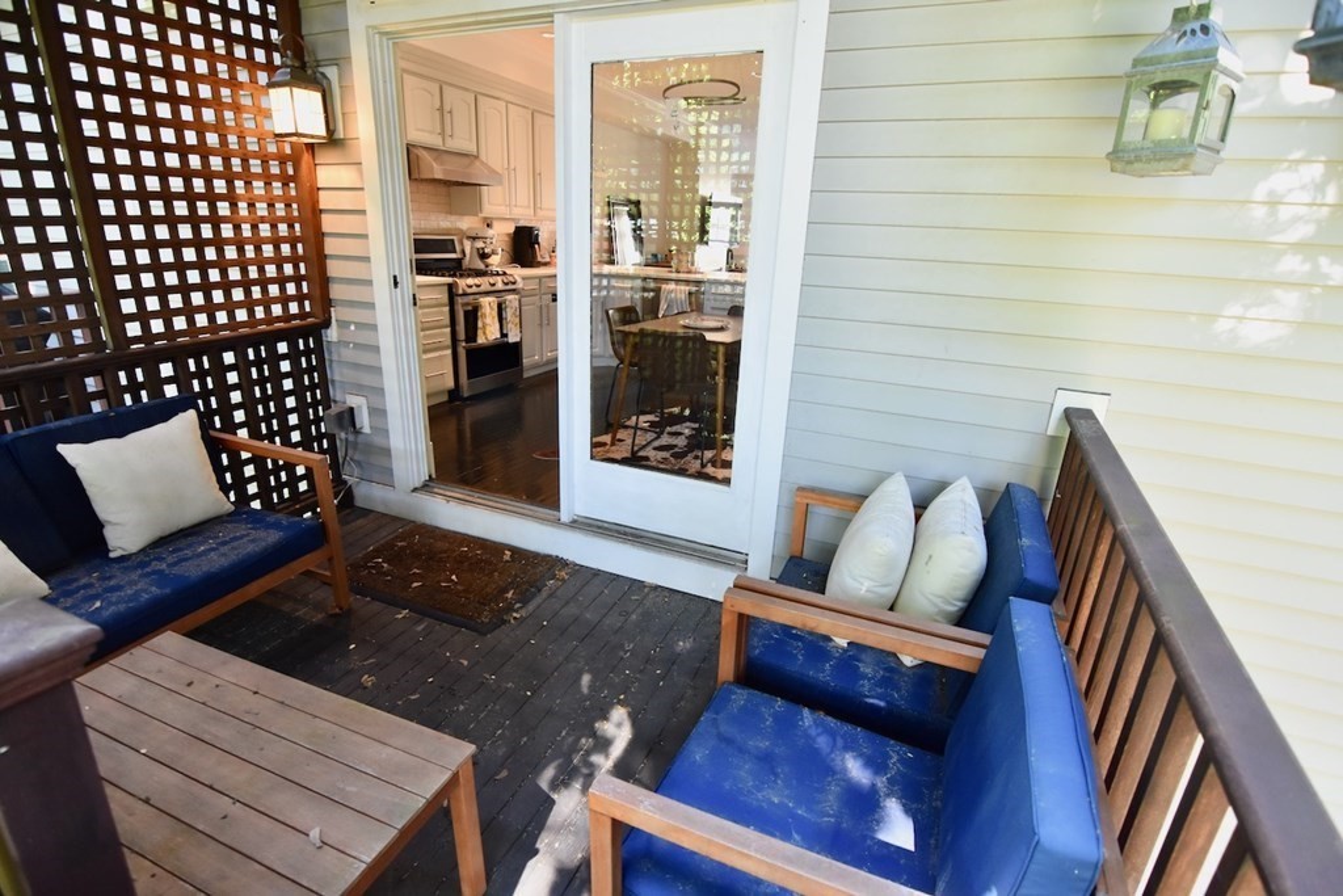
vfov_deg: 72.1
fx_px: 616
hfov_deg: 95.0
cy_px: 448
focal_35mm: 16
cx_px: 672
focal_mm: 11
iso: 800
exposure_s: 1/80
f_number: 4.5
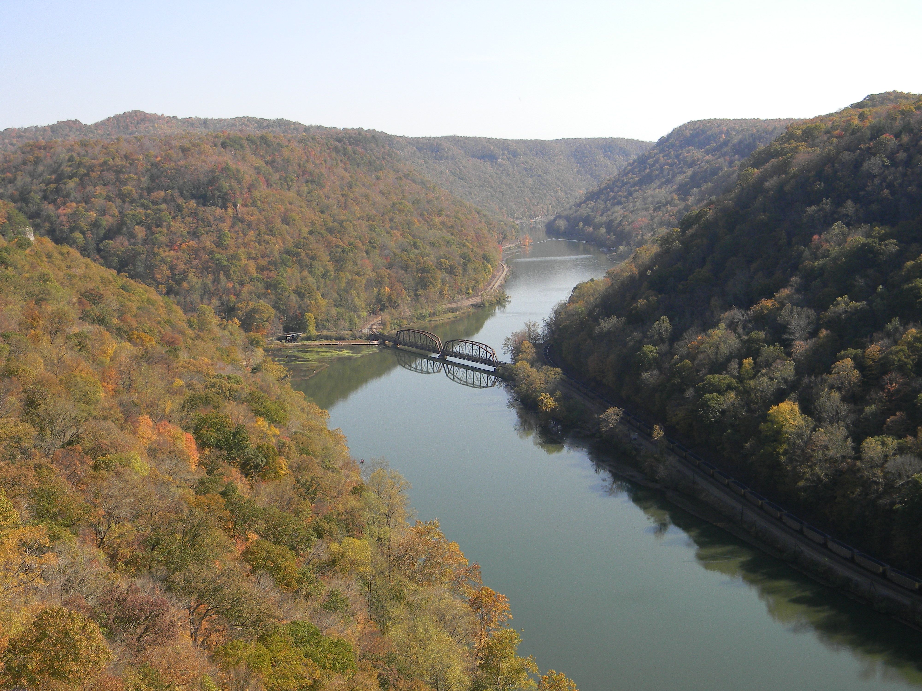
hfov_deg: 45.8
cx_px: 461
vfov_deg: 35.1
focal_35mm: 41
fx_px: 1092
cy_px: 346
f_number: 3.8
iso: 80
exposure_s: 1/414
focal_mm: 7.3
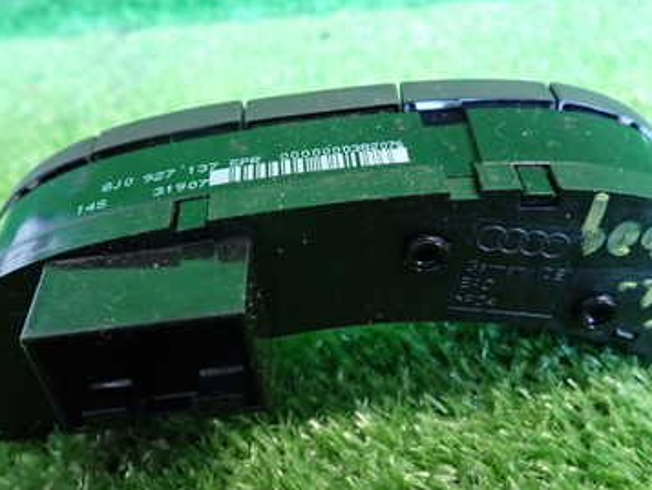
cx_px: 367
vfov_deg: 34.4
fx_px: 791
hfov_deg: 44.7
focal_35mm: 42
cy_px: 232
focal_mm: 4.5
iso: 500
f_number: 2
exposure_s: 1/30
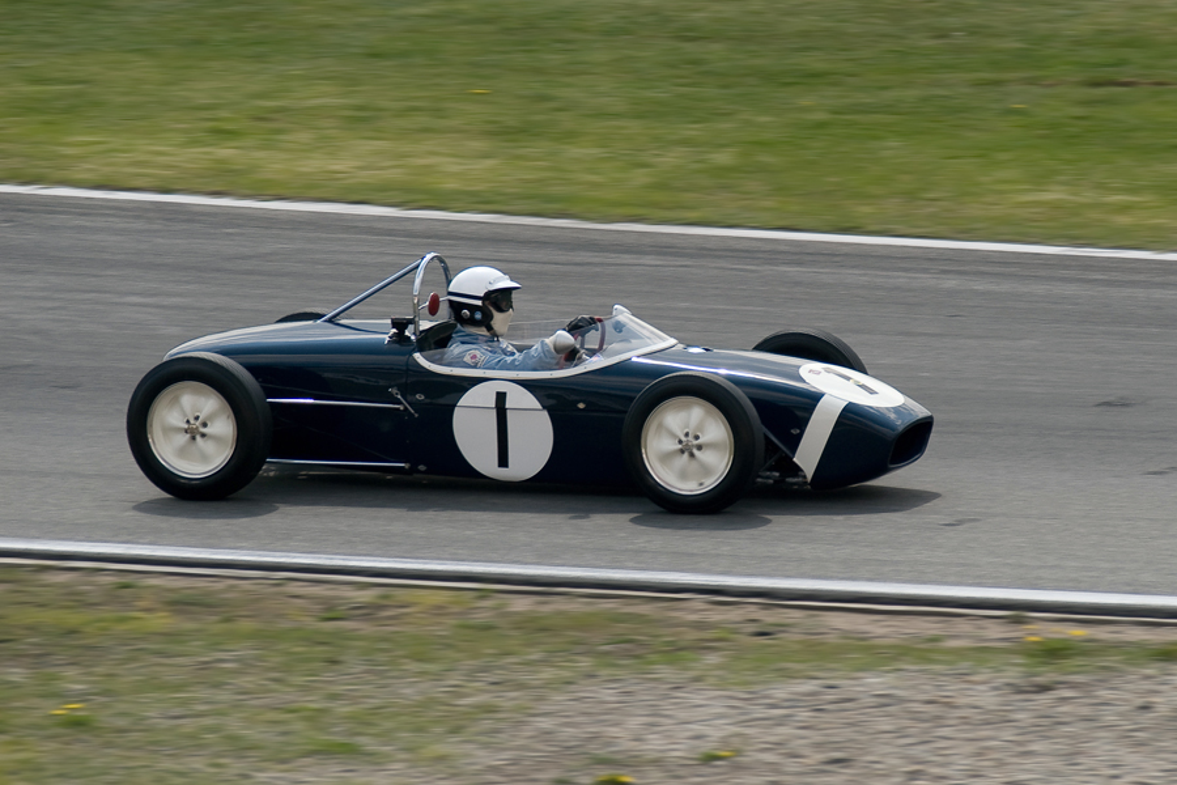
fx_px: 9808
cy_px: 392
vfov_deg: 4.6
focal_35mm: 300
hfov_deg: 6.9
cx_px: 588
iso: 100
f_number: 4
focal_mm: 200
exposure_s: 1/800
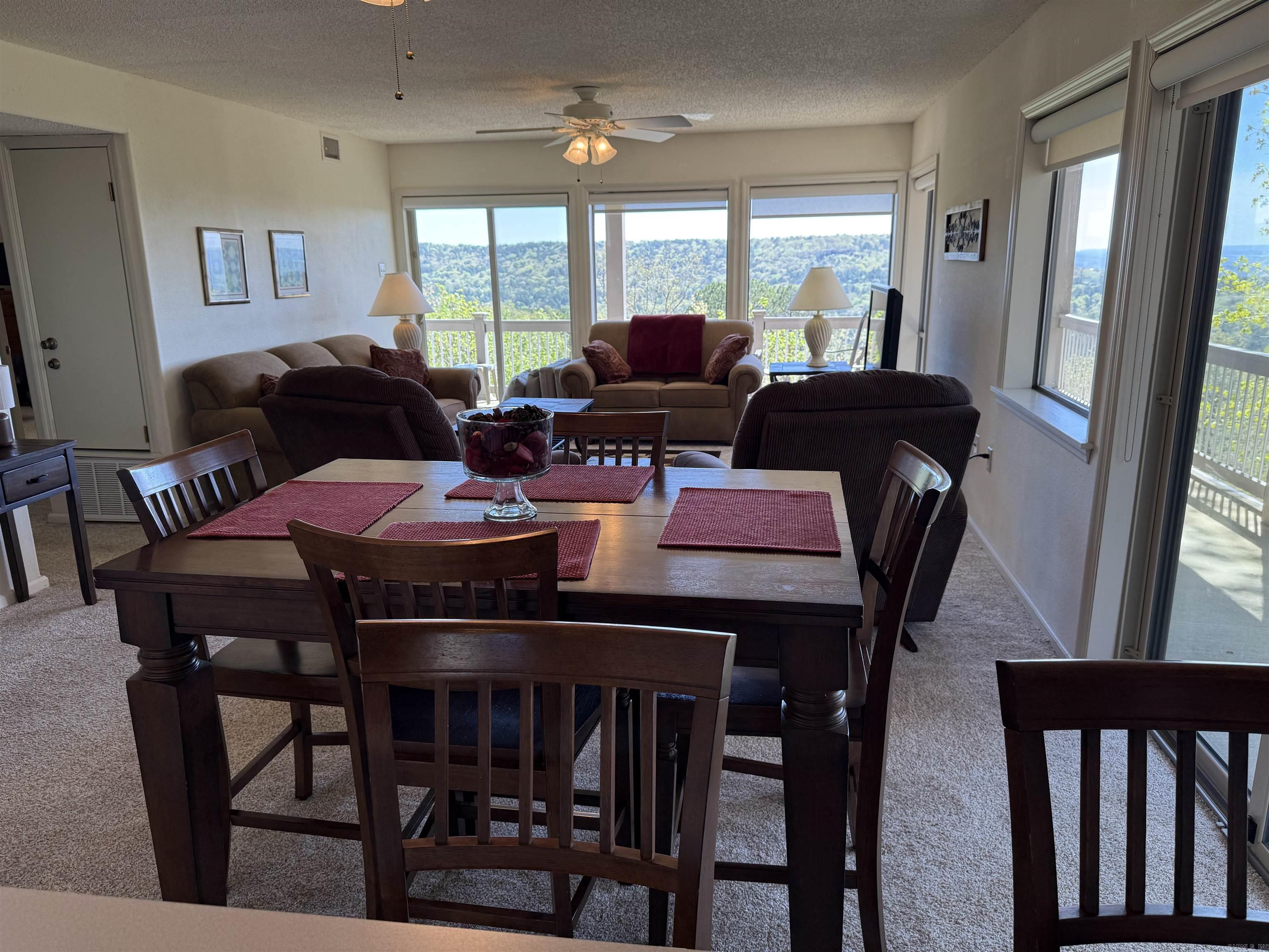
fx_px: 880
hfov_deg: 71.6
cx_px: 634
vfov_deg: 56.8
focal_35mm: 24
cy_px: 476
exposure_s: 1/182
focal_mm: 6.76
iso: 100
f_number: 1.78
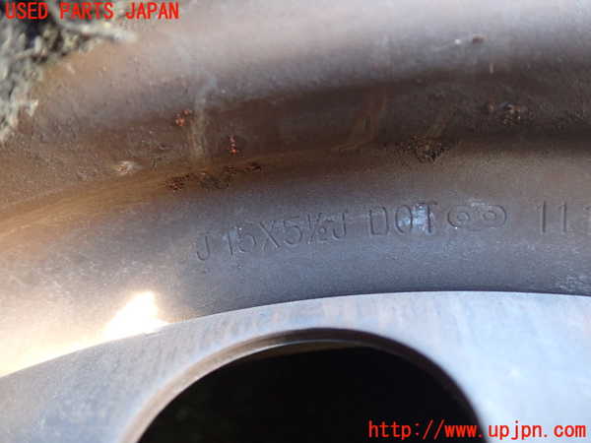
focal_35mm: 30
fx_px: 512
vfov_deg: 46.8
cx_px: 296
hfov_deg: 60.0
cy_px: 222
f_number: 2.3
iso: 800
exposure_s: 1/30
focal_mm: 5.4
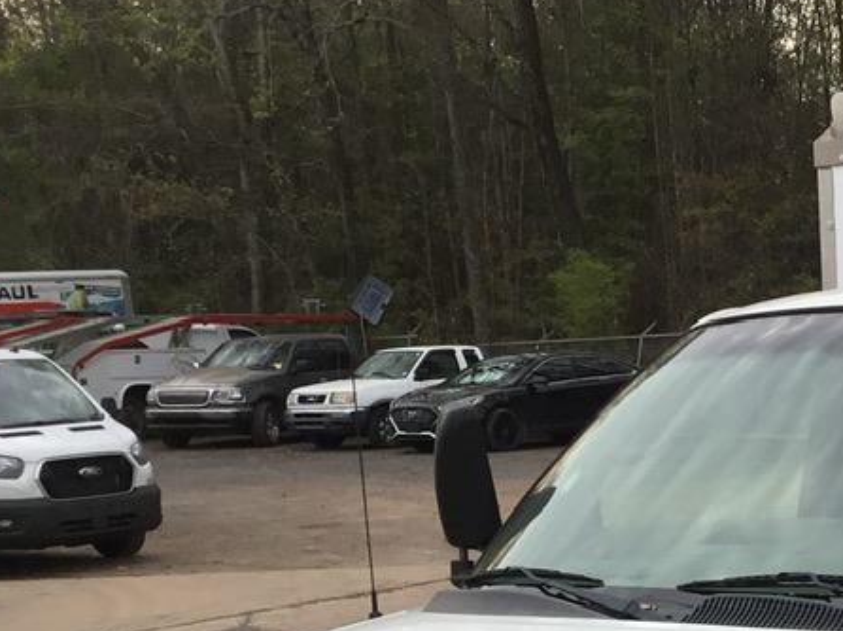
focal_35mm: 89
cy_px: 761
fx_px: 2166
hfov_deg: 19.9
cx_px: 1159
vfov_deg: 15.9
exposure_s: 1/471
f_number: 2.4
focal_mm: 3.3
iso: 25
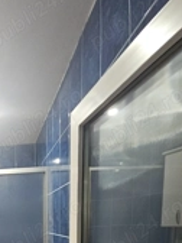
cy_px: 259
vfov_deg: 45.8
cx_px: -16
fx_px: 217
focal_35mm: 31
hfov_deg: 38.1
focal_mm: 2.2
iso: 400
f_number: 2.2
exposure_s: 1/50.3
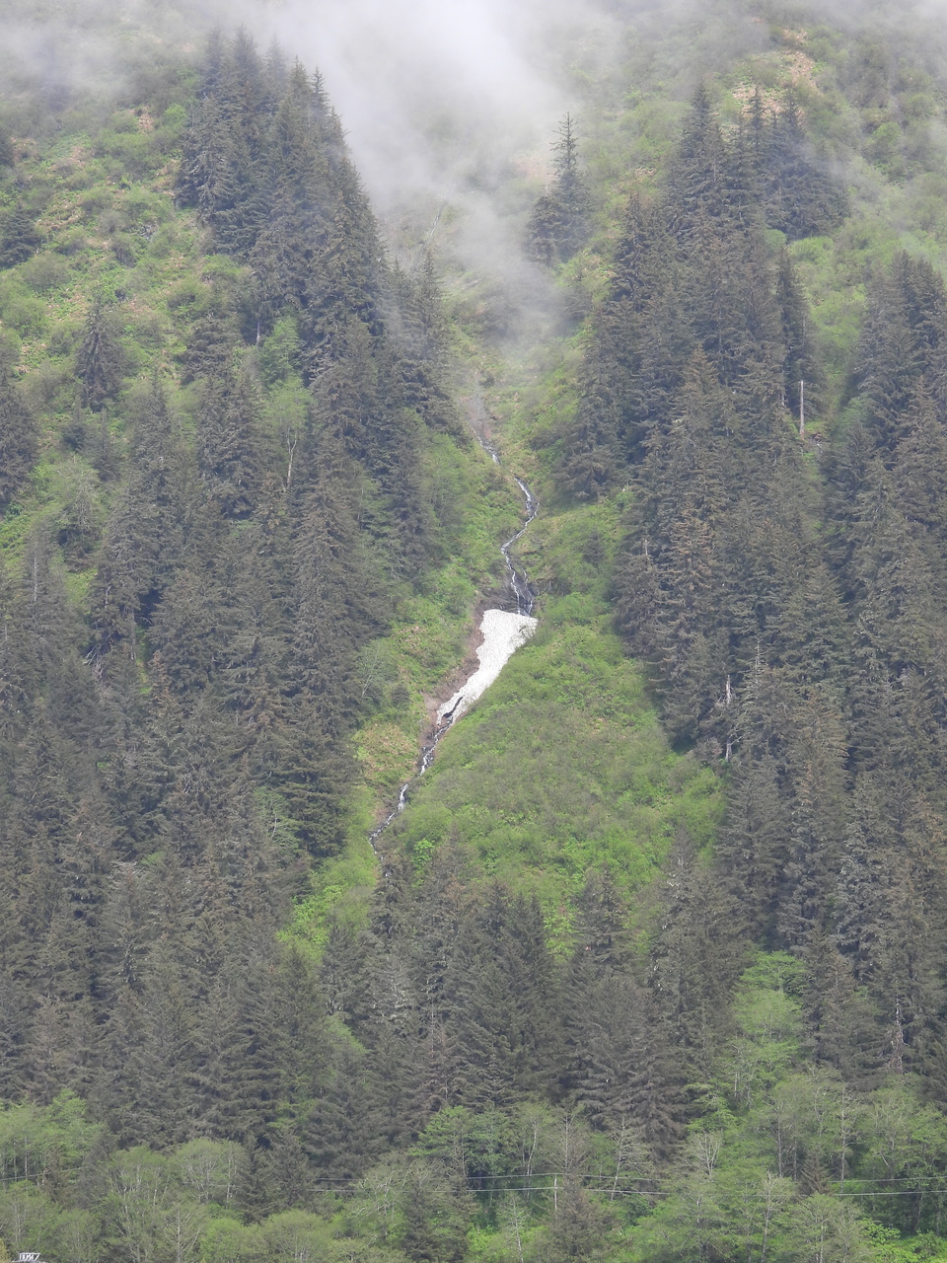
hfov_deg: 11.9
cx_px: 474
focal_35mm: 125
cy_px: 632
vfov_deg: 15.8
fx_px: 4560
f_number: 4
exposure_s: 1/400
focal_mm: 22.3
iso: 100
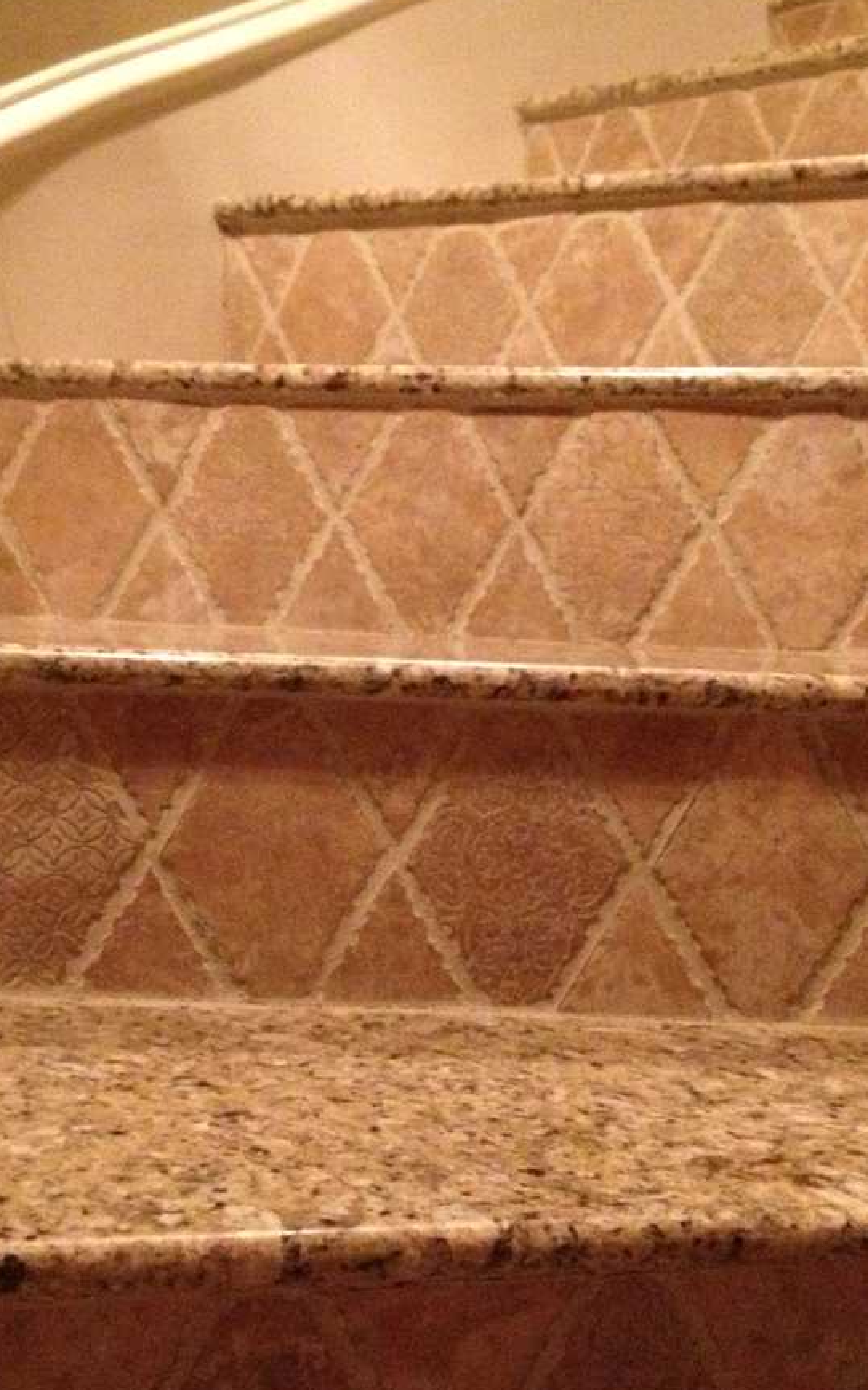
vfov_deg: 35.6
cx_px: 416
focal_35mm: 57
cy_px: 780
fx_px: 2159
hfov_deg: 22.7
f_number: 2.4
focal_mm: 4.28
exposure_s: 1/15
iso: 800
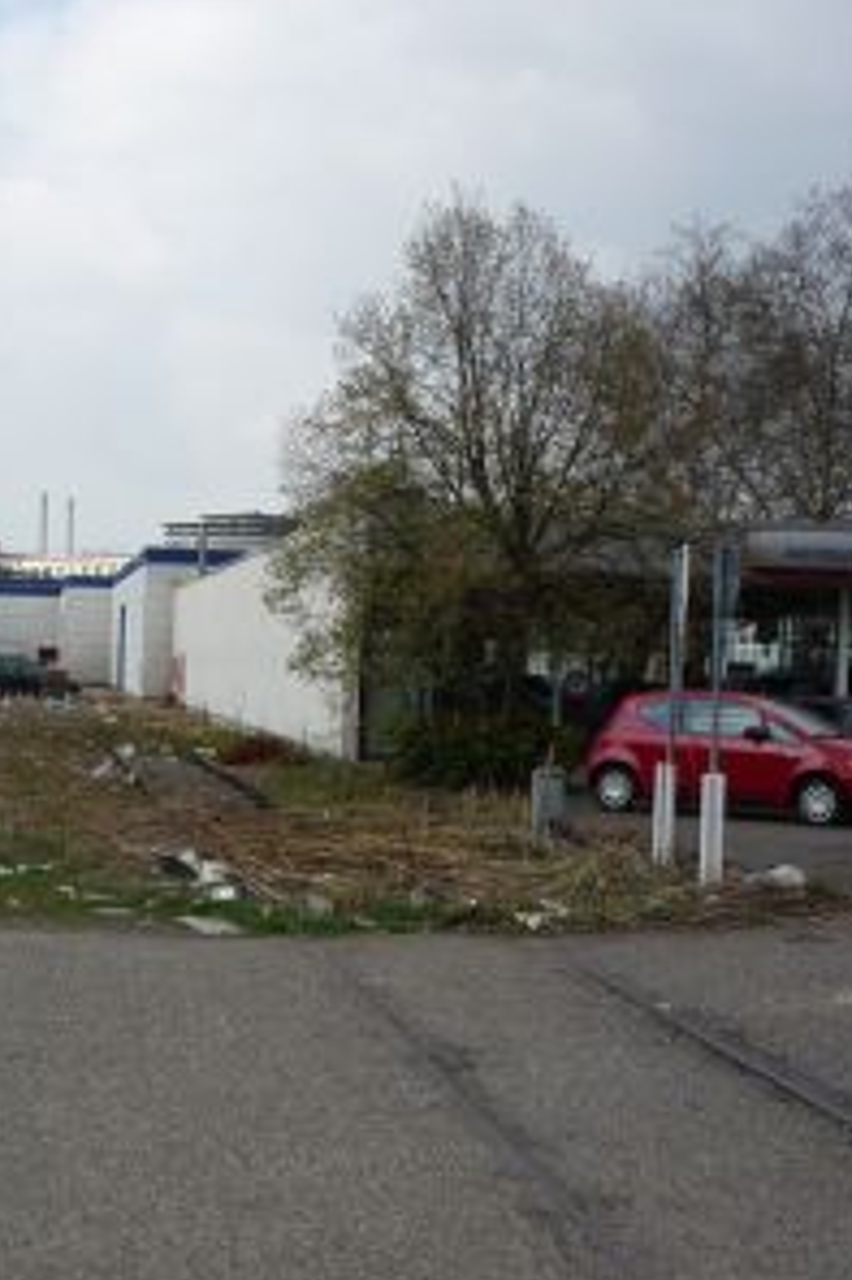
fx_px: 1919
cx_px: 117
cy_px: 709
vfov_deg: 36.9
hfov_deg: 24.4
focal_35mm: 54
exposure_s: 1/400
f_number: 5.6
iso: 100
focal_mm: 5.2
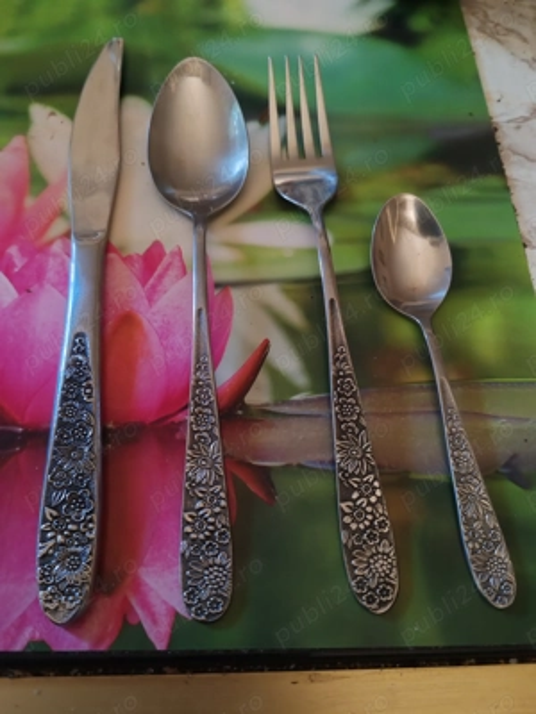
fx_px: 557
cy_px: 357
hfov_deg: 51.4
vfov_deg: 65.3
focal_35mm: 27
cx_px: 268
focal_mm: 6.12
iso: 6400
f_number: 1.9
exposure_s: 1/25
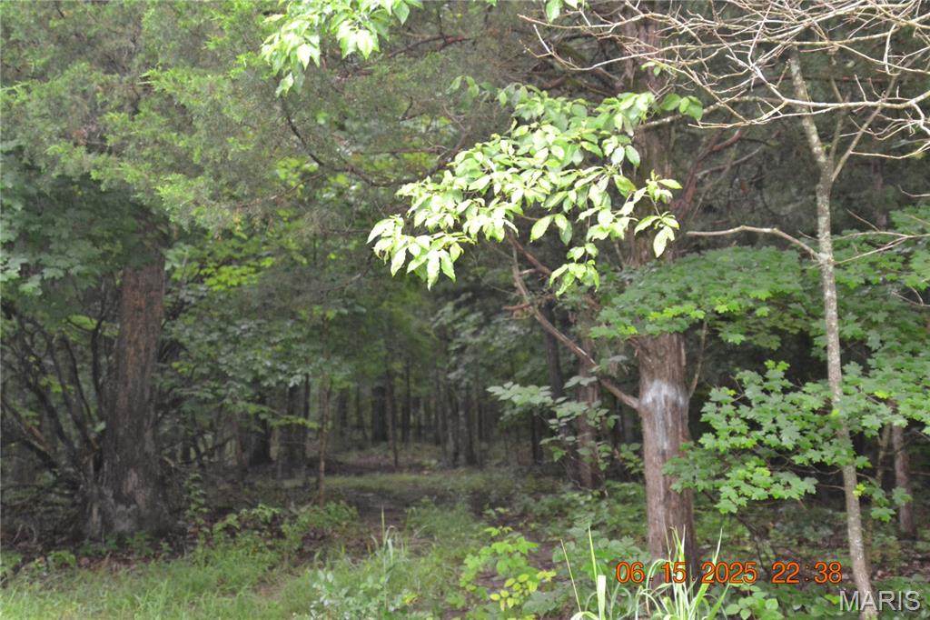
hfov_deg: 27.0
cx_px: 465
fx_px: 1937
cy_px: 310
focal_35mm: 75
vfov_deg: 18.2
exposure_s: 1/60
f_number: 4.5
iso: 2500
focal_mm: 50
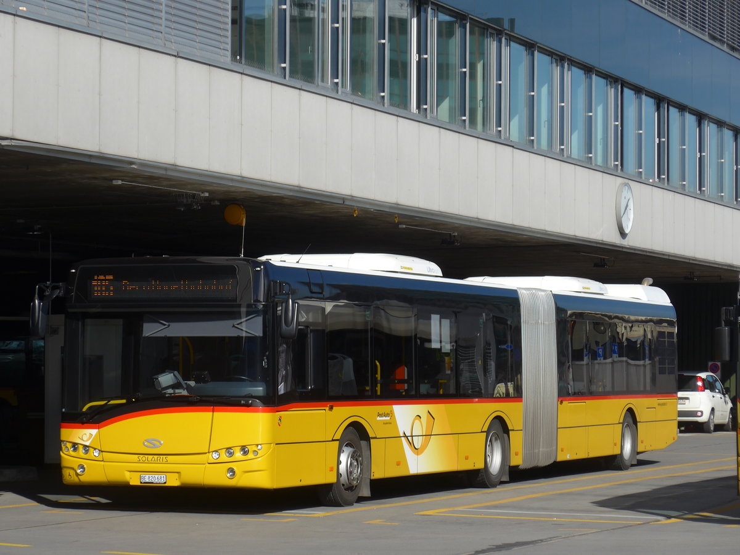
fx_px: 2651
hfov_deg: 15.9
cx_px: 370
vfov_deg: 12.0
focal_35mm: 124
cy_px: 278
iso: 80
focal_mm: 24.3
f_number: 5.2
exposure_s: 1/640
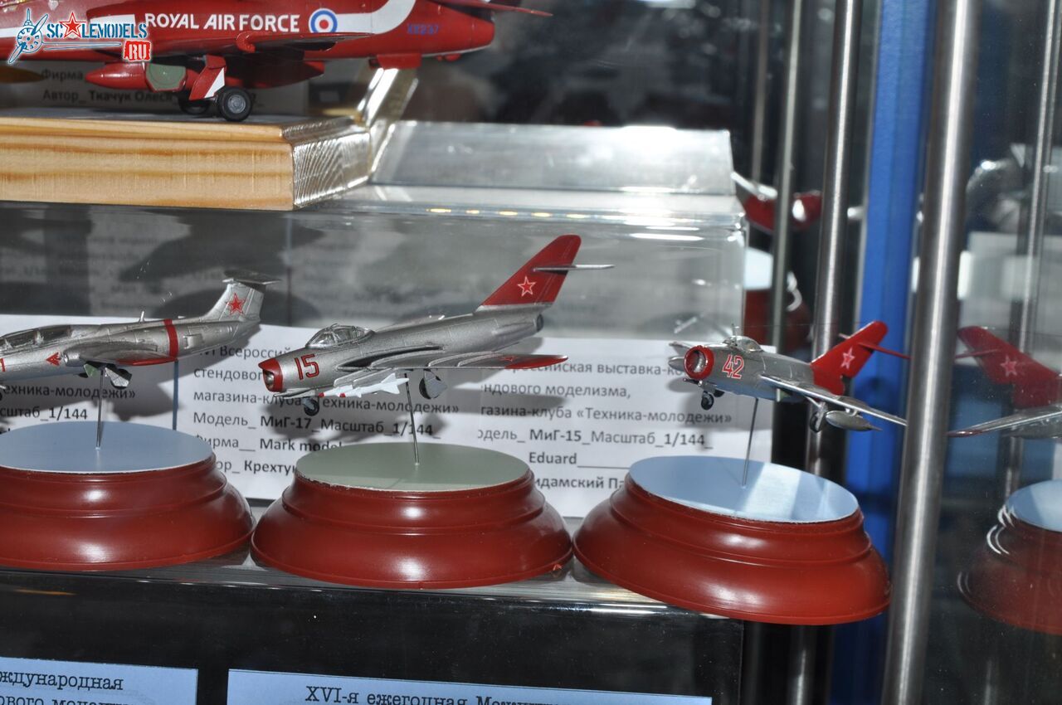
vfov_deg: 18.1
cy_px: 352
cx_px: 531
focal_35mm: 75
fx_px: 2210
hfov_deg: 27.0
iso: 200
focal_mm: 50
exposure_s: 1/200
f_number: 11
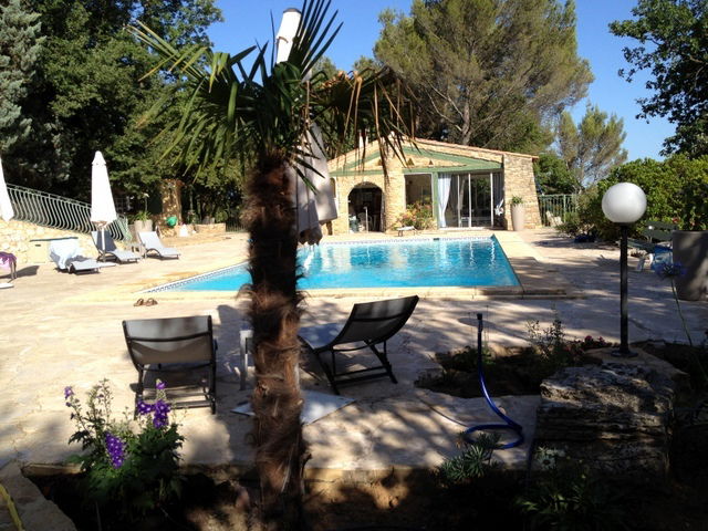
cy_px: 266
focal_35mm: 35
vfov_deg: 40.7
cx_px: 354
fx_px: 716
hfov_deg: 52.6
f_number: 2.4
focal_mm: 4.28
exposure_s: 1/1577
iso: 80
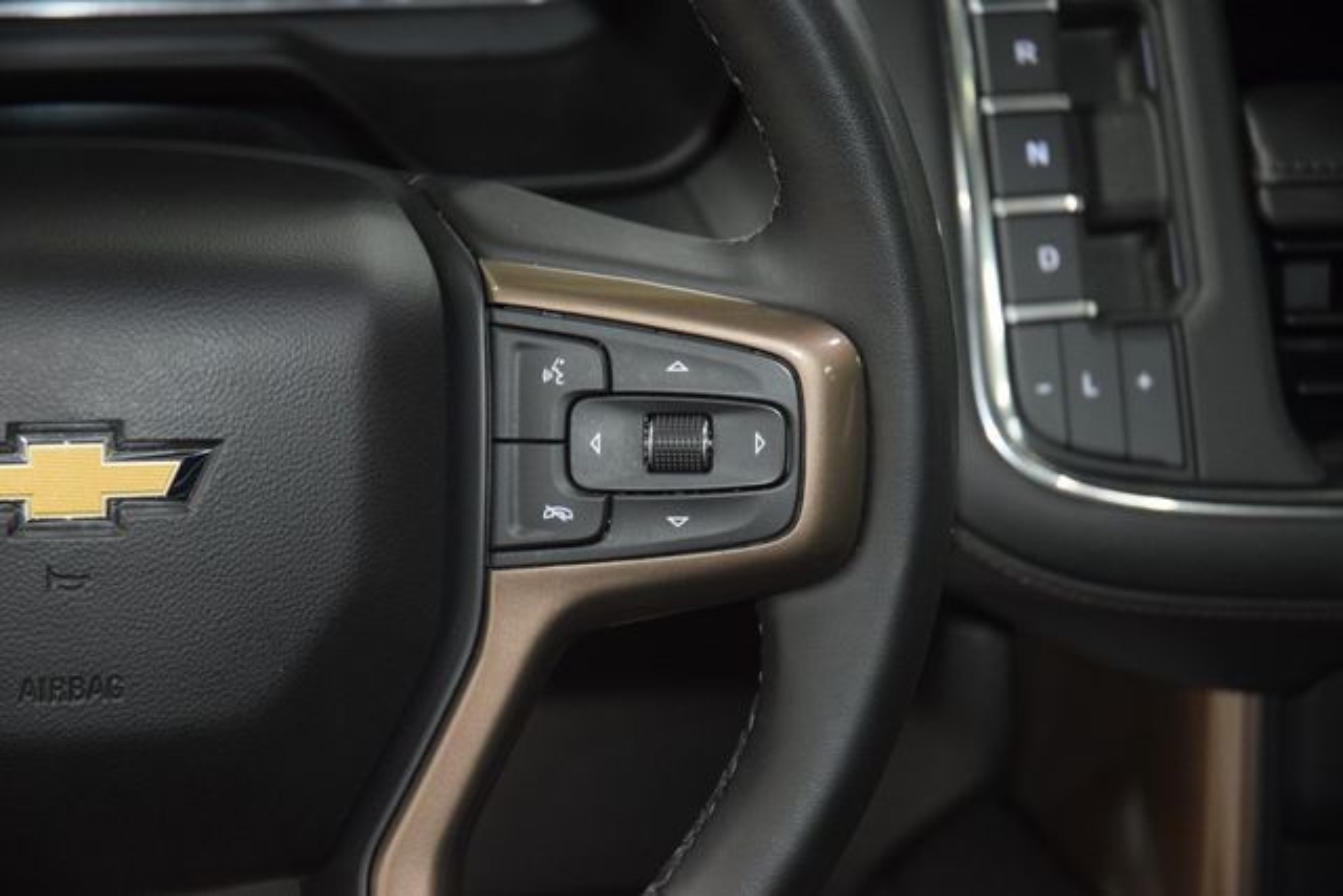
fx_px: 3918
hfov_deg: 19.5
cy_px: 448
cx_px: 672
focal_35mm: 105
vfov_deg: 13.0
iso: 2200
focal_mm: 70
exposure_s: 1/40
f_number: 4.5
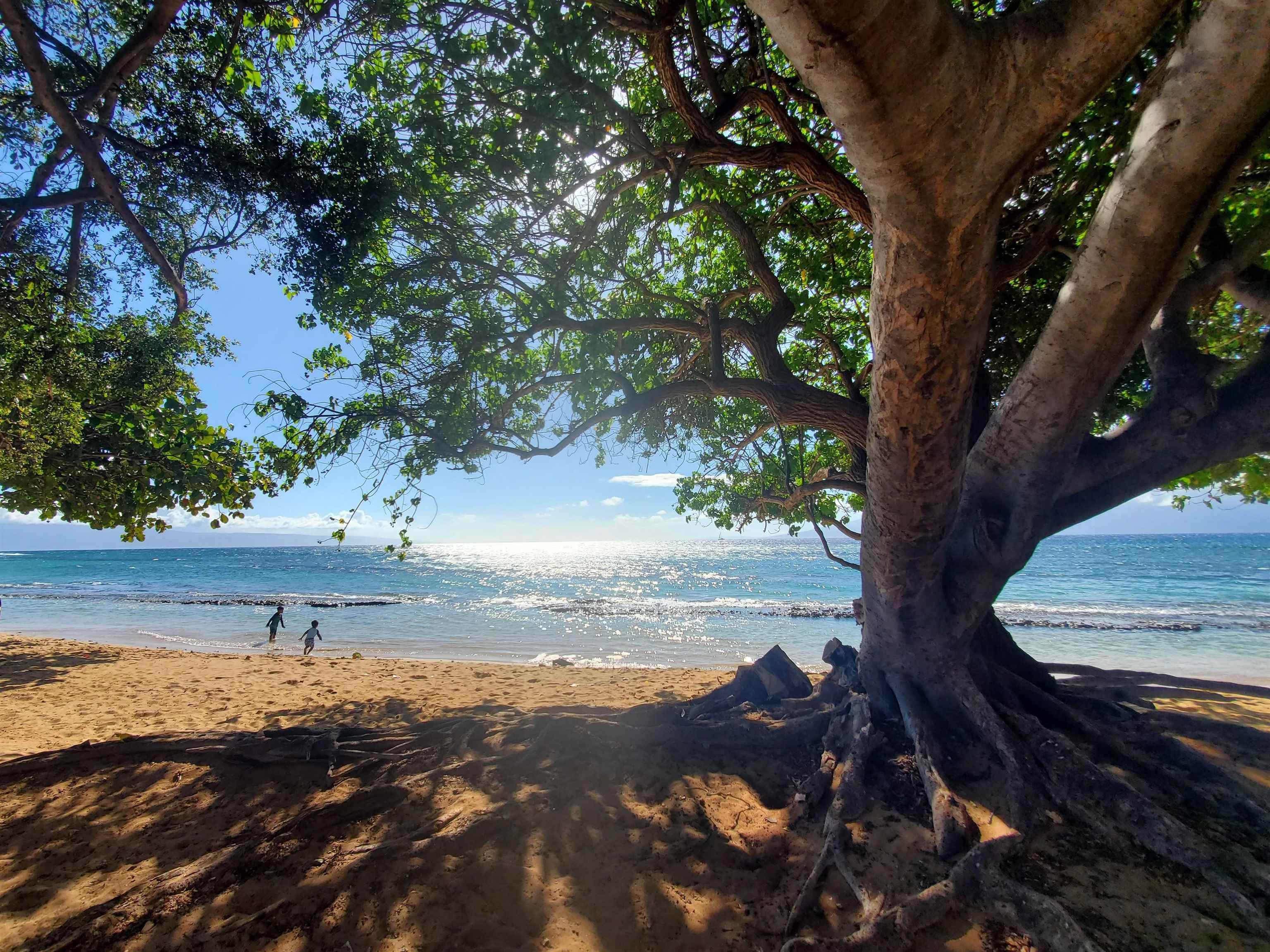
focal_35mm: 13
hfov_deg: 106.2
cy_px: 476
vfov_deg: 89.9
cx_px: 635
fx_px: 477
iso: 50
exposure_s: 1/1189
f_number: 2.2
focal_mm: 1.8
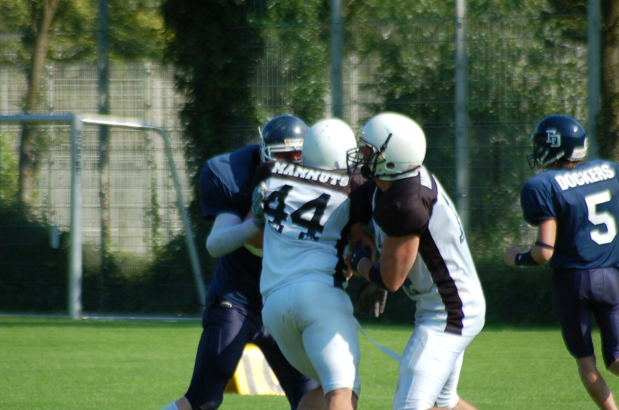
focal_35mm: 565
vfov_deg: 2.4
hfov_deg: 3.7
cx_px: 265
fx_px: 9696
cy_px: 256
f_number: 5.6
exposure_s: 1/800
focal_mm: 300
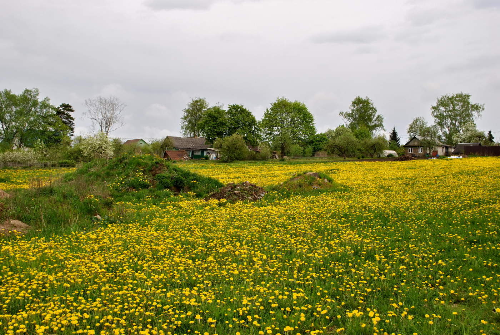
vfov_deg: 37.0
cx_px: 250
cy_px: 168
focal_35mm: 36
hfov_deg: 53.1
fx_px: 501
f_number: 7.1
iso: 100
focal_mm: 24
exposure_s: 1/200
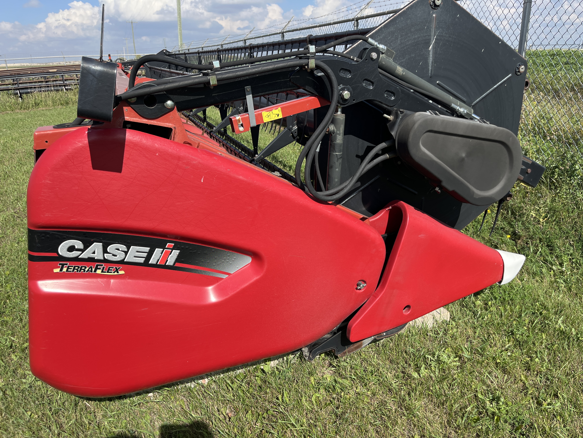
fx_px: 438
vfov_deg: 53.1
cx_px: 292
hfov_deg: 67.3
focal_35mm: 26
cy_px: 219
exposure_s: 1/2137
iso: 50
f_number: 1.6
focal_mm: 5.1
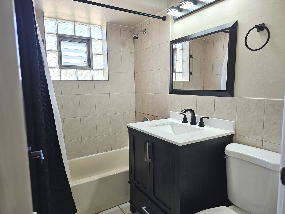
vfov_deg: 58.9
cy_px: 107
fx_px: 189
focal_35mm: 23
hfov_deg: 73.9
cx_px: 142
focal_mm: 6.3
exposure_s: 1/120
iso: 125
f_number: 1.7
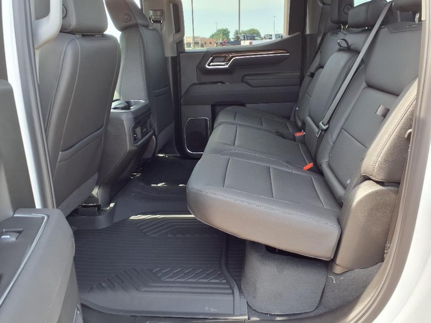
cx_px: 216
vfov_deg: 51.4
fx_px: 336
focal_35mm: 27
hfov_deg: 65.3
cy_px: 162
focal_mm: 3.58
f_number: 1.9
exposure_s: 1/120
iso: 64
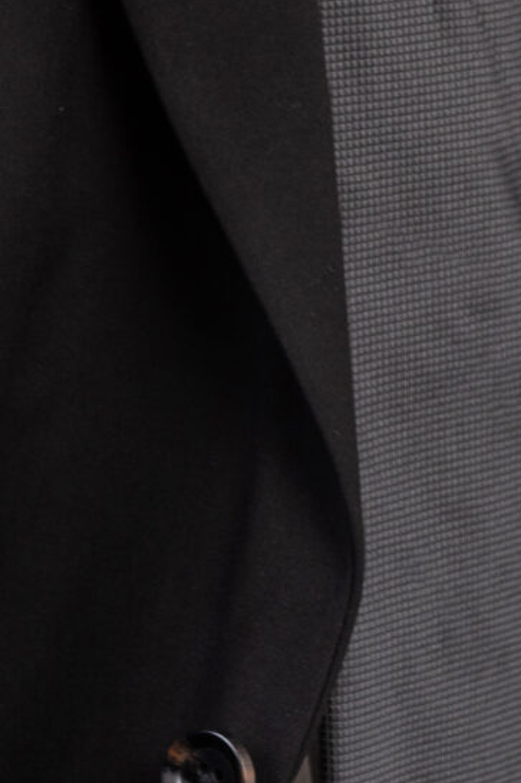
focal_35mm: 517
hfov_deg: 2.7
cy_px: -1009
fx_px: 11229
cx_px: 31
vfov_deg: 3.9
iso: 200
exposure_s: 1/125
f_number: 8
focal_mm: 110
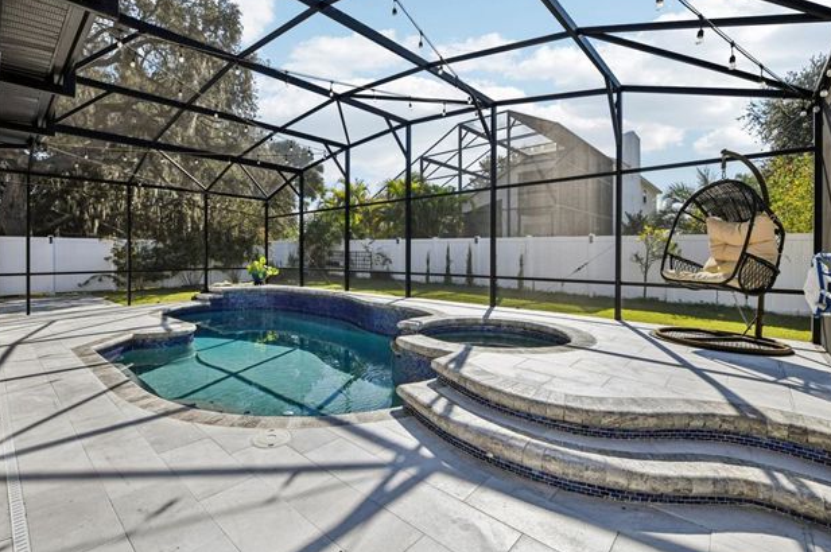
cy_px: 258
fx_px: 369
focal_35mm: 16
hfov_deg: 96.5
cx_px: 374
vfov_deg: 73.5
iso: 400
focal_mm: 14
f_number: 8
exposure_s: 1/500
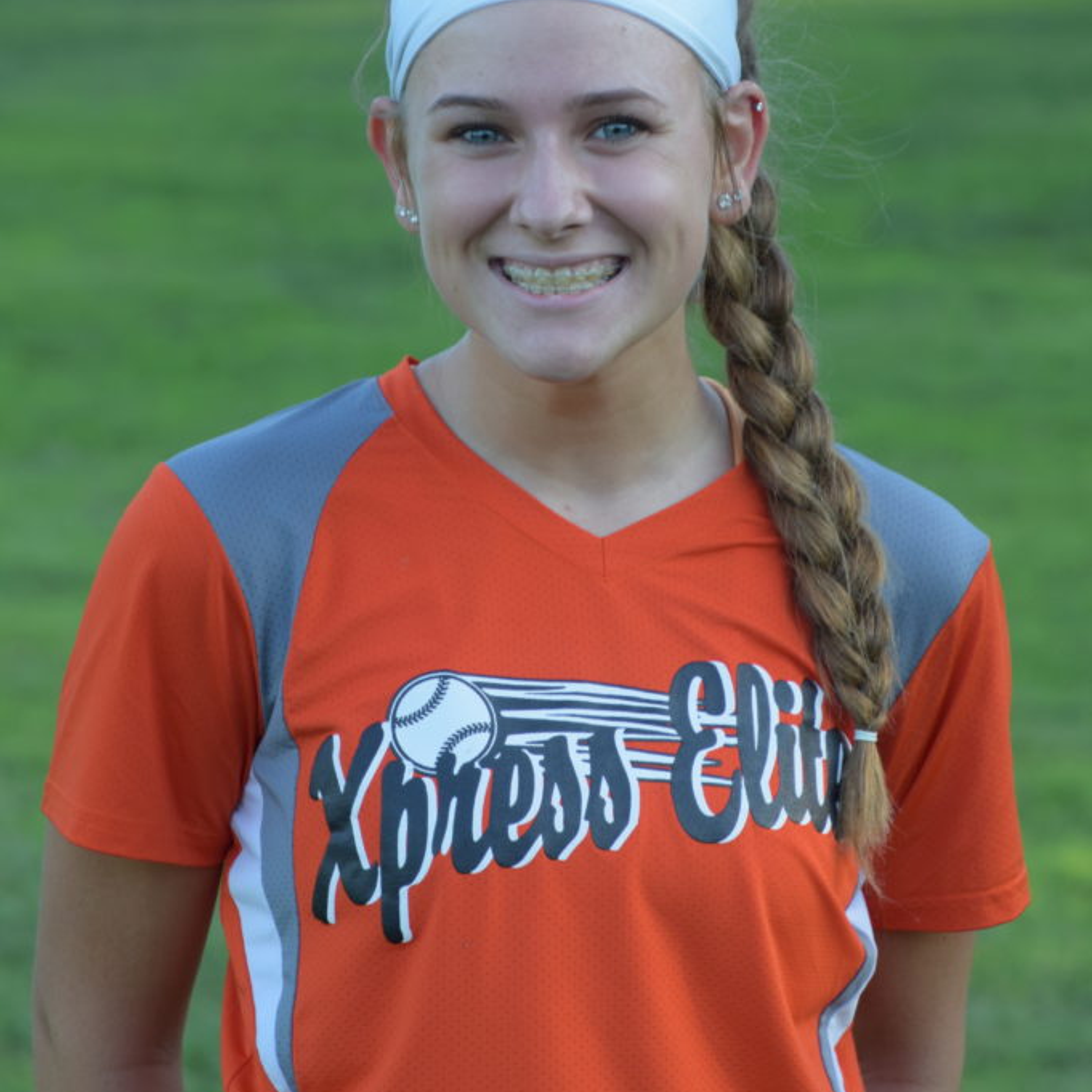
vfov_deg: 8.3
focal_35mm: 211
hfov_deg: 8.3
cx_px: 546
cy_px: 321
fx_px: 7531
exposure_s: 1/200
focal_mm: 110
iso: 400
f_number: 7.1
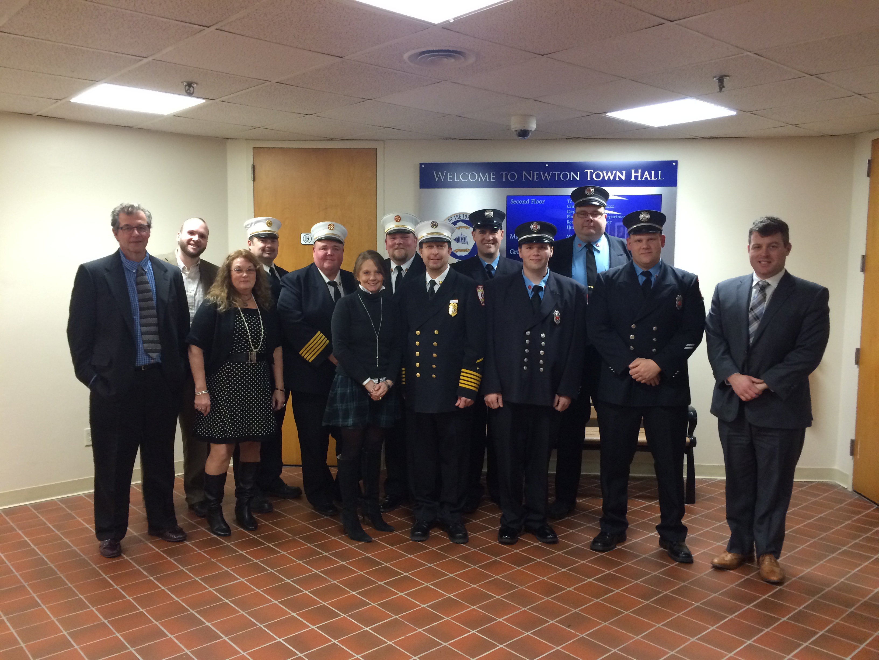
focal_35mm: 29
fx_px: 736
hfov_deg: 61.7
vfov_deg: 48.2
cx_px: 440
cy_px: 330
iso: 200
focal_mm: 4.15
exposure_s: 1/30
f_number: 2.2
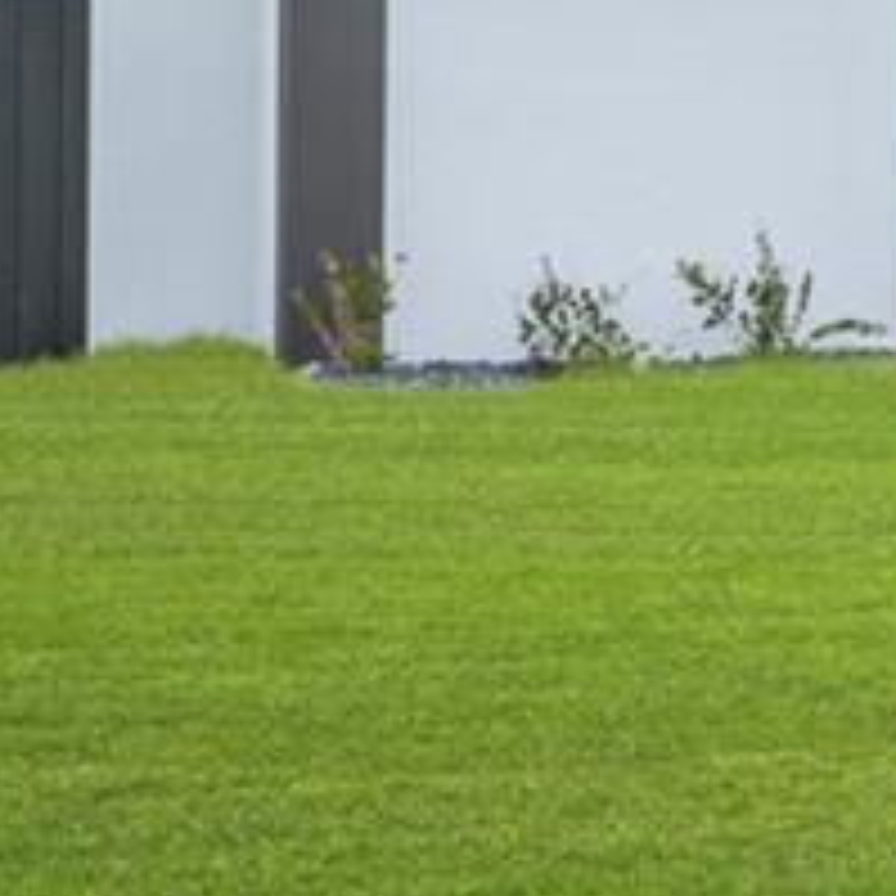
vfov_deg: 13.2
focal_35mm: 131
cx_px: 1679
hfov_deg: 12.1
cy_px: 126
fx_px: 3836
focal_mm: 20
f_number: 8
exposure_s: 1/200
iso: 100
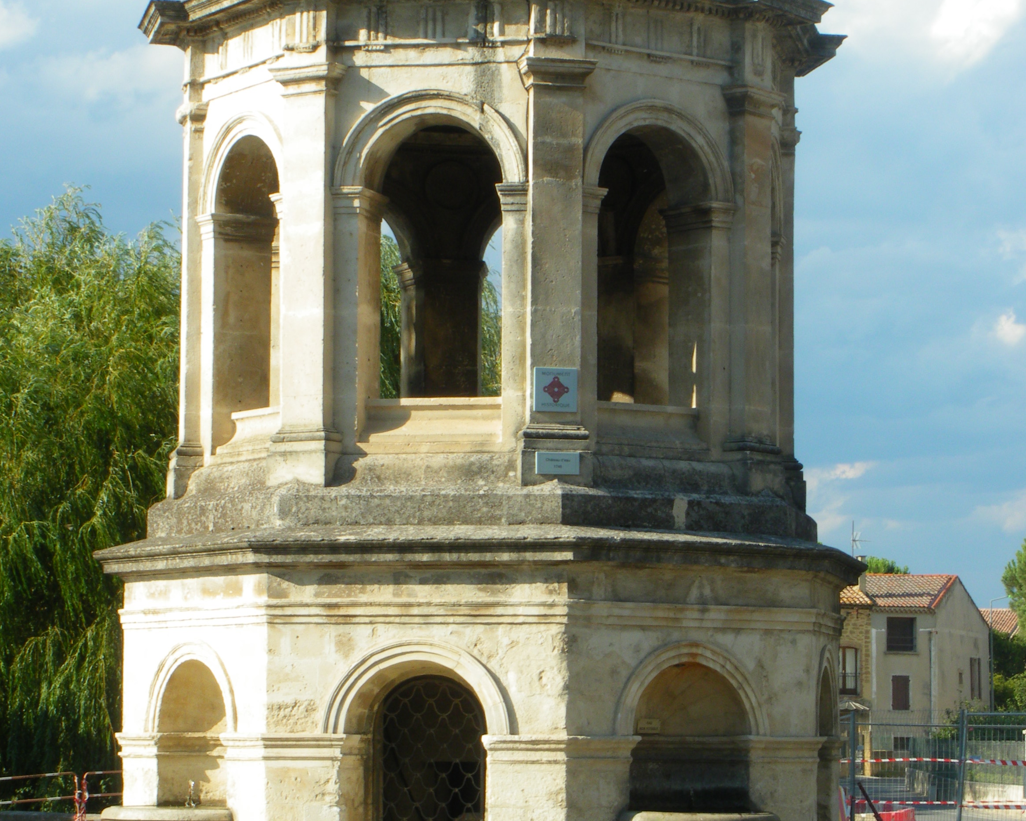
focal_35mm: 109
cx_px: 496
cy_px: 409
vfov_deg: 14.1
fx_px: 3310
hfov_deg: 17.6
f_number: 7.4
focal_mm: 14.1
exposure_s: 1/125
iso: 64
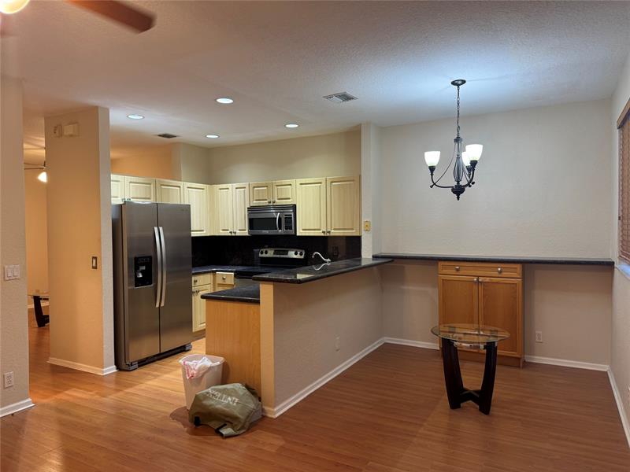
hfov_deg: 71.6
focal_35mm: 24
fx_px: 437
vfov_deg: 56.8
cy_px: 236
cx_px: 315
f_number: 1.78
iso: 125
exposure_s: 1/60
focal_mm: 6.76
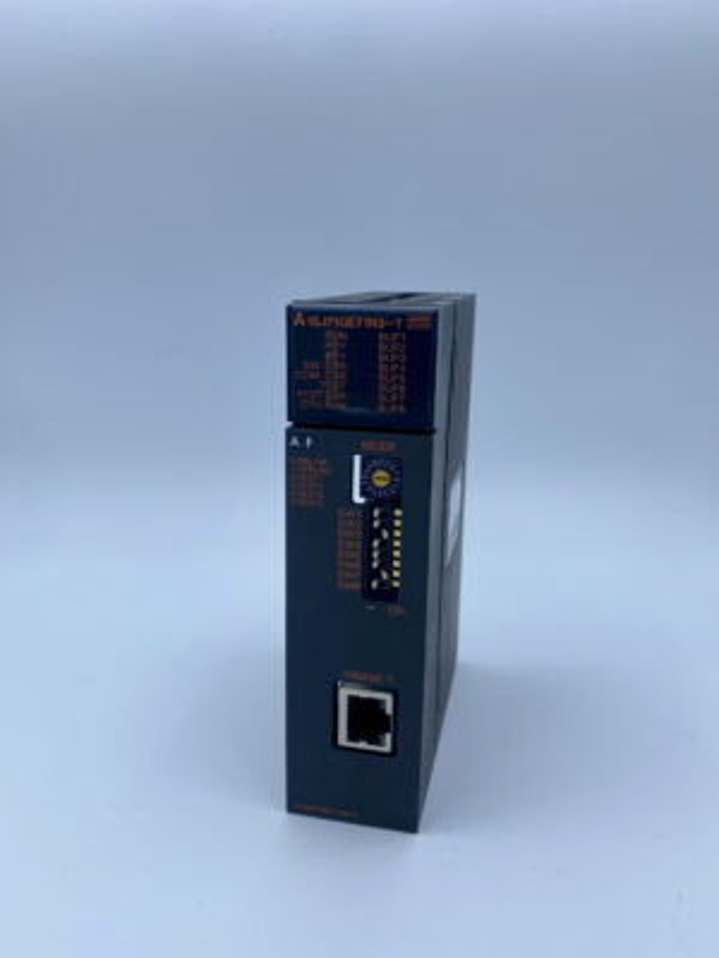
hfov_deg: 53.1
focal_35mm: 26
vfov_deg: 67.3
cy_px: 479
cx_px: 360
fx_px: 720
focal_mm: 4.25
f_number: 1.8
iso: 32
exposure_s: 1/1245
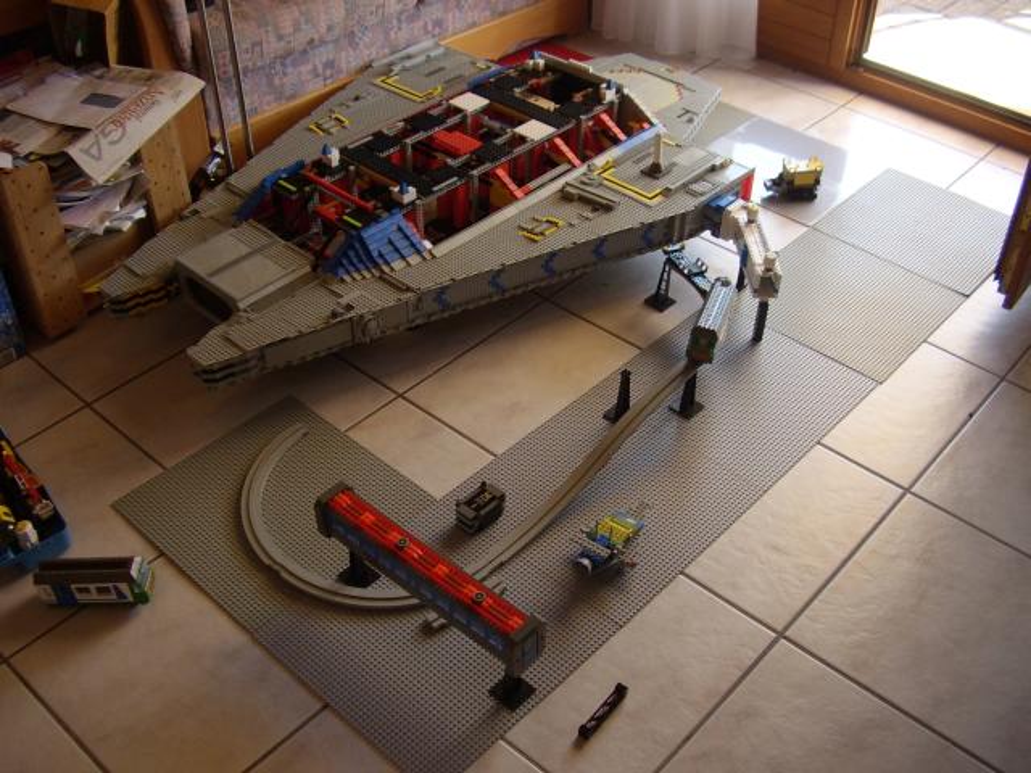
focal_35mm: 30
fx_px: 894
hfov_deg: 60.0
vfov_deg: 46.8
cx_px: 516
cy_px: 386
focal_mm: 5.8
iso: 100
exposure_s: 1/54
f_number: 2.9
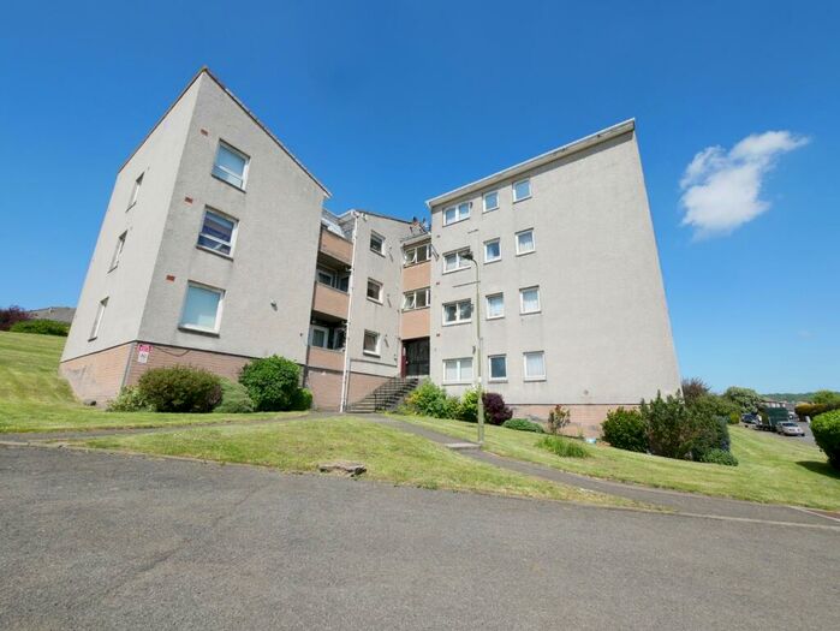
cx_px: 420
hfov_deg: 102.0
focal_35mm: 14
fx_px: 340
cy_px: 316
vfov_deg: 85.7
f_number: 7.1
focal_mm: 7
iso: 200
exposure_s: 1/400
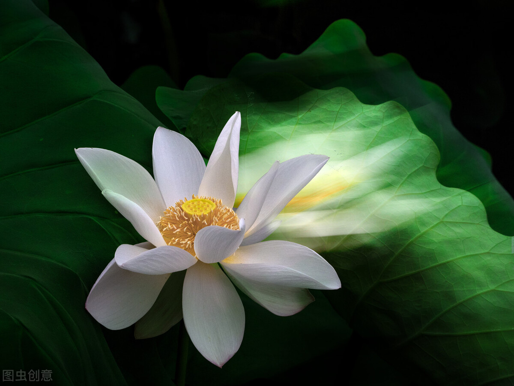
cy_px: 193
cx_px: 257
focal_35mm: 150
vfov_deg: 9.9
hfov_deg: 13.2
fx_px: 2227
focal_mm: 75
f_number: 22
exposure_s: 1/10
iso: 80
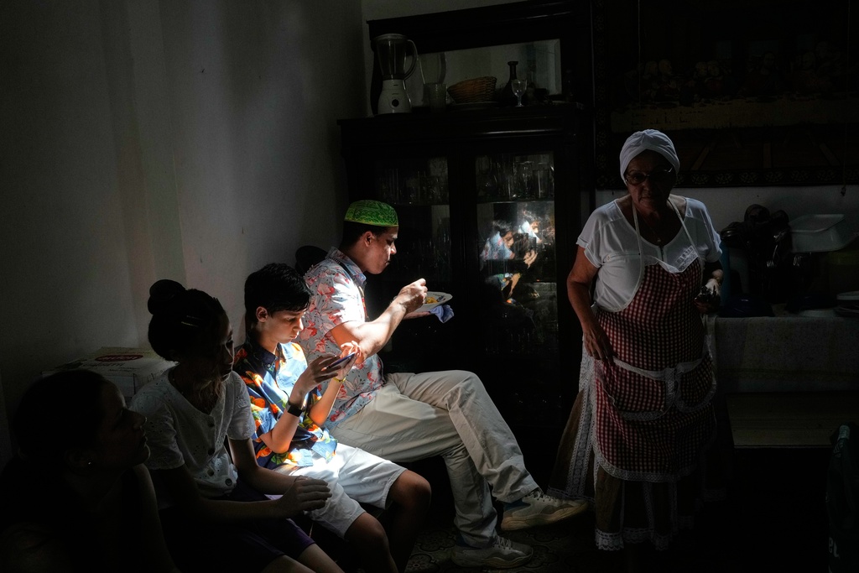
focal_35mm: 35
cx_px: 430
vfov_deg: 37.9
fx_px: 835
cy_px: 286
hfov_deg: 54.4
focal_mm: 35
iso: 1600
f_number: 7.1
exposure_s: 1/400
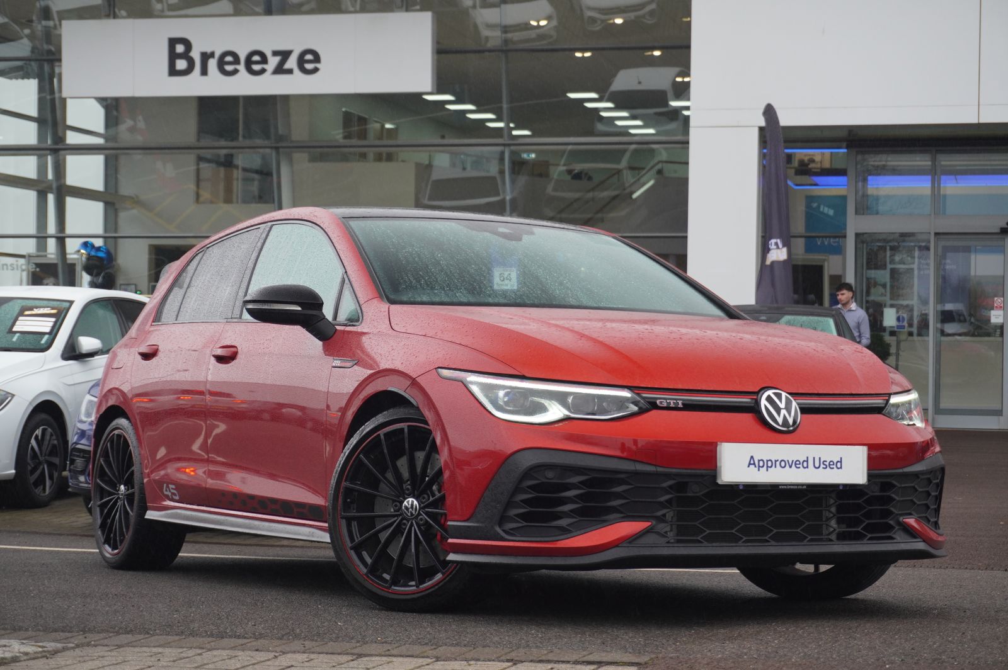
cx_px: 504
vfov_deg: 18.9
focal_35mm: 72
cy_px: 335
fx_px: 2014
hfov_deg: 28.1
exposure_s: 1/160
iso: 500
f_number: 5.6
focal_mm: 48
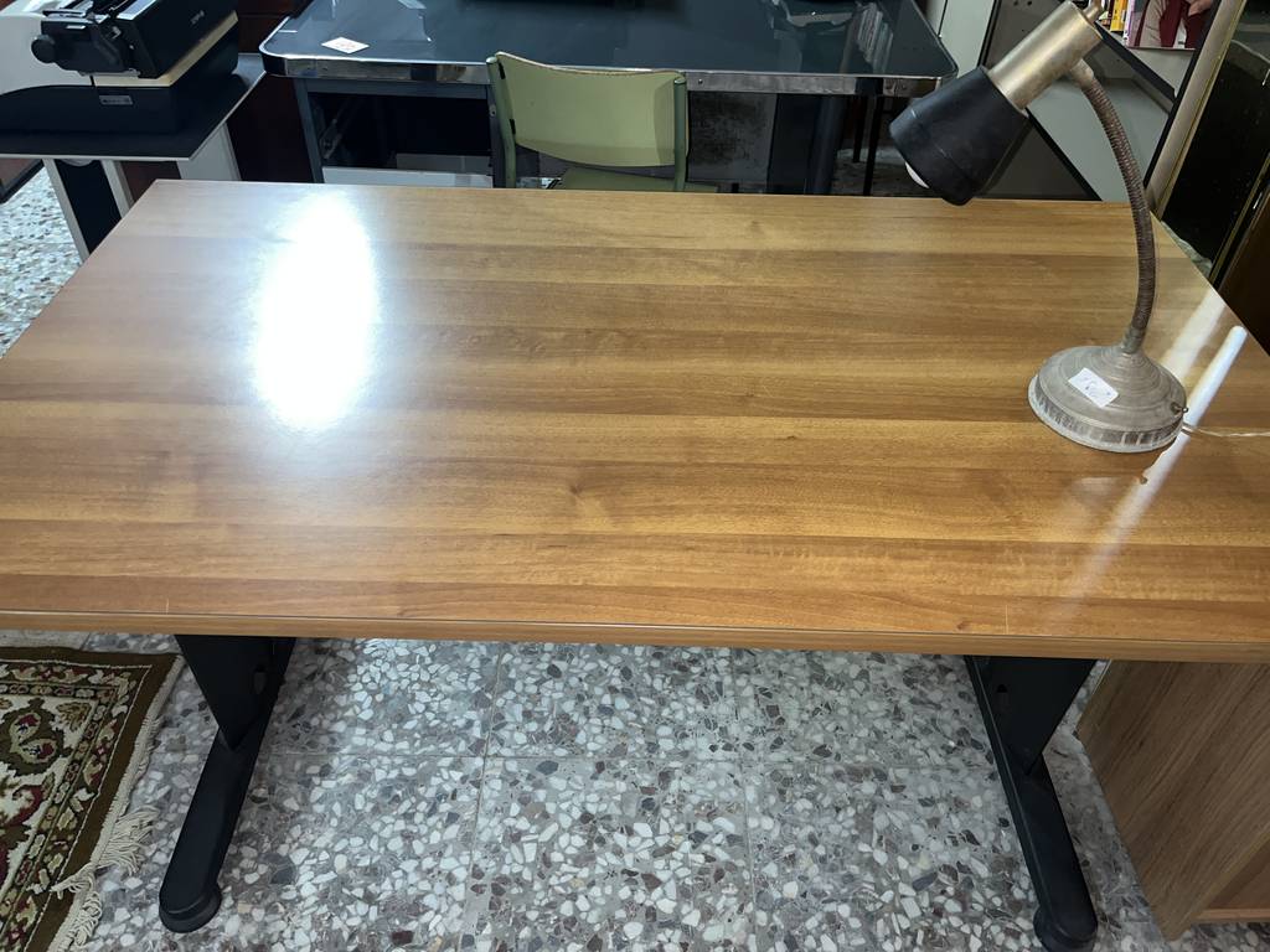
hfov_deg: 67.3
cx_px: 635
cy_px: 476
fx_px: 954
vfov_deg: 53.1
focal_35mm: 26
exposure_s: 1/13
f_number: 1.6
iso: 100
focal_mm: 5.1
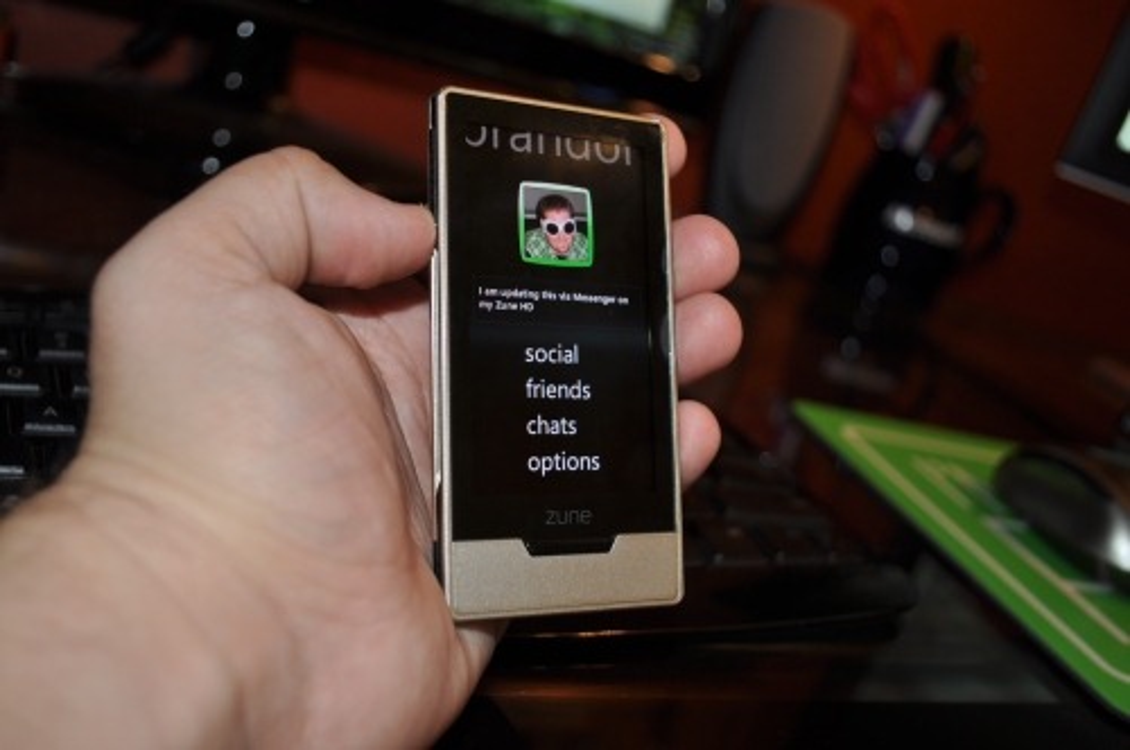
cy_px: 375
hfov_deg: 53.2
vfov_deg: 36.8
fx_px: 1129
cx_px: 565
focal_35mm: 36
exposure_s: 1/60
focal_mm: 24
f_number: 4
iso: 200
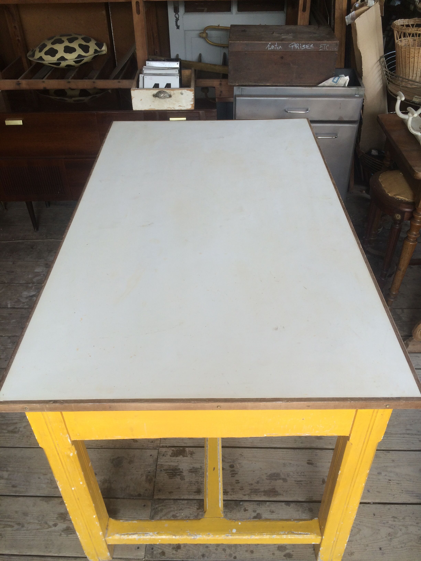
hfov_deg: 48.2
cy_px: 280
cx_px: 210
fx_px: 470
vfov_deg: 61.7
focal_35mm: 29
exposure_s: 1/100
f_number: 2.2
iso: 40
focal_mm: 4.15
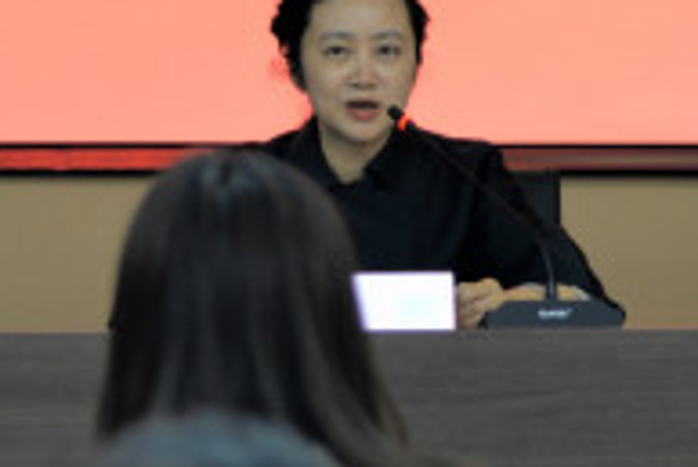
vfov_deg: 3.5
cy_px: -58
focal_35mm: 389
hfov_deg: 5.3
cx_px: 94
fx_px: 7548
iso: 560
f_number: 4
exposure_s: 1/60
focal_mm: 100
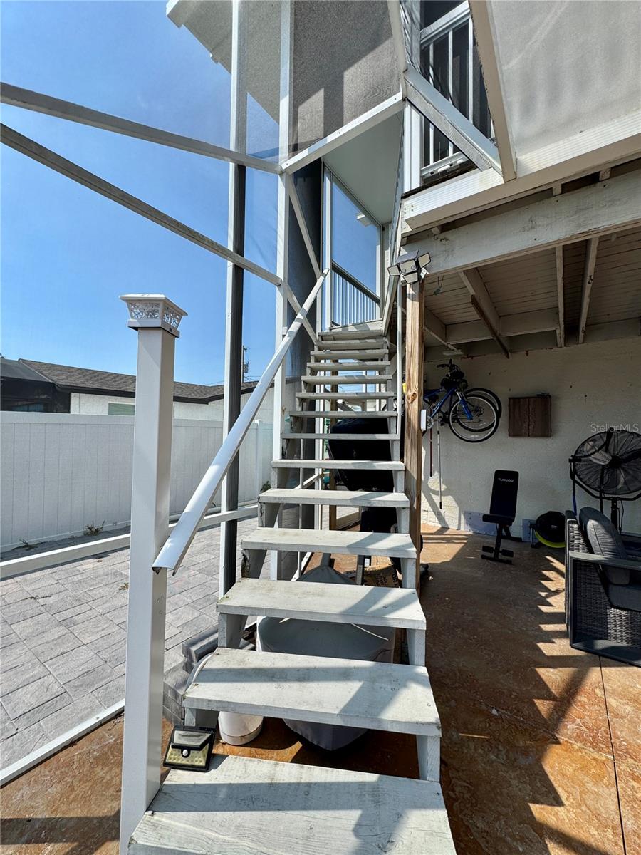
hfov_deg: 85.7
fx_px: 346
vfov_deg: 102.1
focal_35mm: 14
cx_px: 320
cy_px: 428
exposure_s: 1/932
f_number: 2.2
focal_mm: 2.22
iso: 40
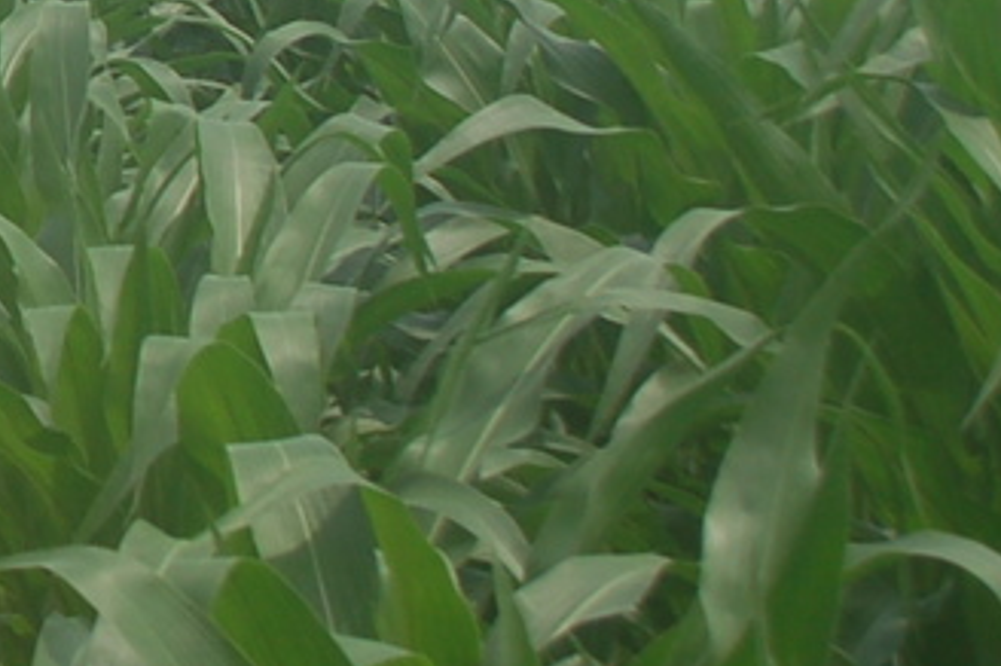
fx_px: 6611
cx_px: -1270
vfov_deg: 5.7
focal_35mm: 238
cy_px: -547
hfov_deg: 8.1
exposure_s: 1/320
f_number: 9
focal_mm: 32
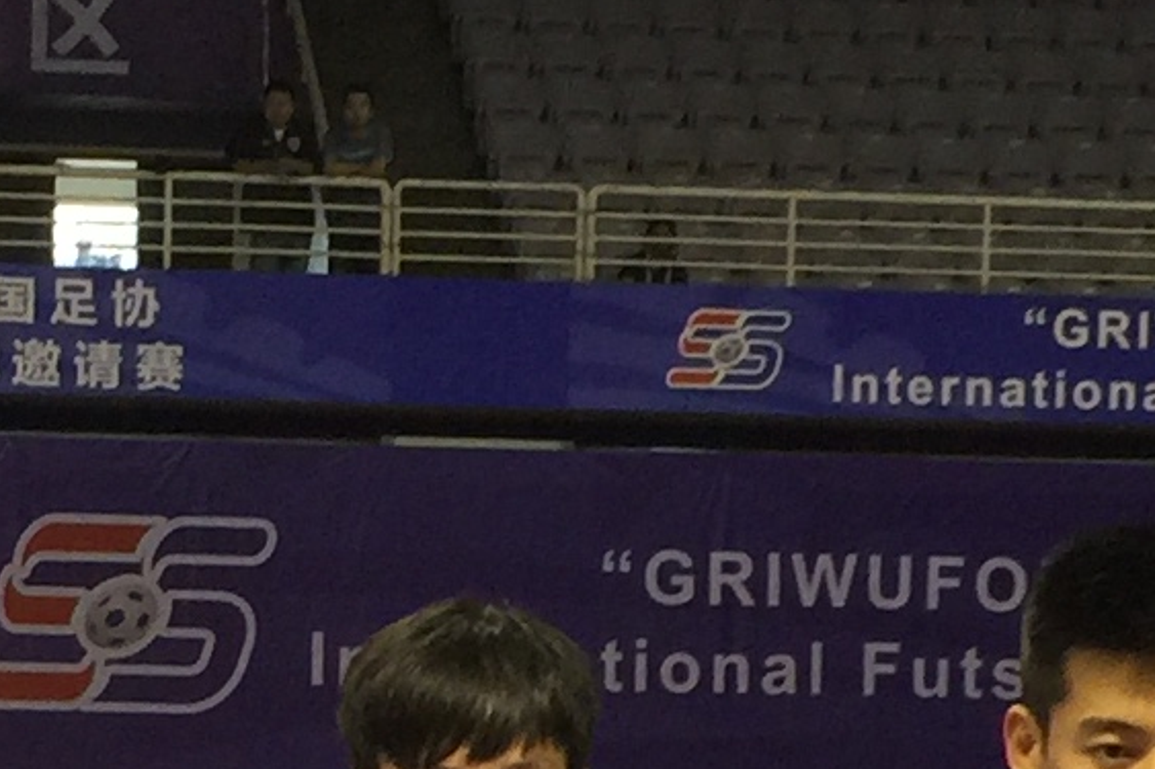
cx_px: 402
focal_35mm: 175
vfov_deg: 7.6
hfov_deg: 11.7
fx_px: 5613
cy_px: 1370
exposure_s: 1/33
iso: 50
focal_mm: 4.15
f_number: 2.2
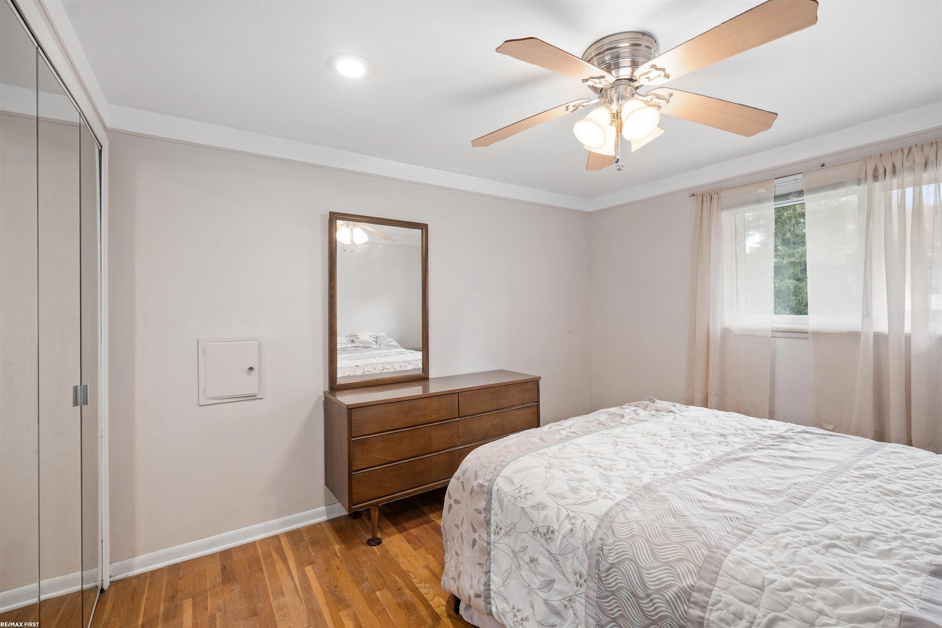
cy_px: 314
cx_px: 471
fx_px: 392
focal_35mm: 15
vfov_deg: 77.3
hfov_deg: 100.4
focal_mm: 15
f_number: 7.1
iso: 400
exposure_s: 1/5
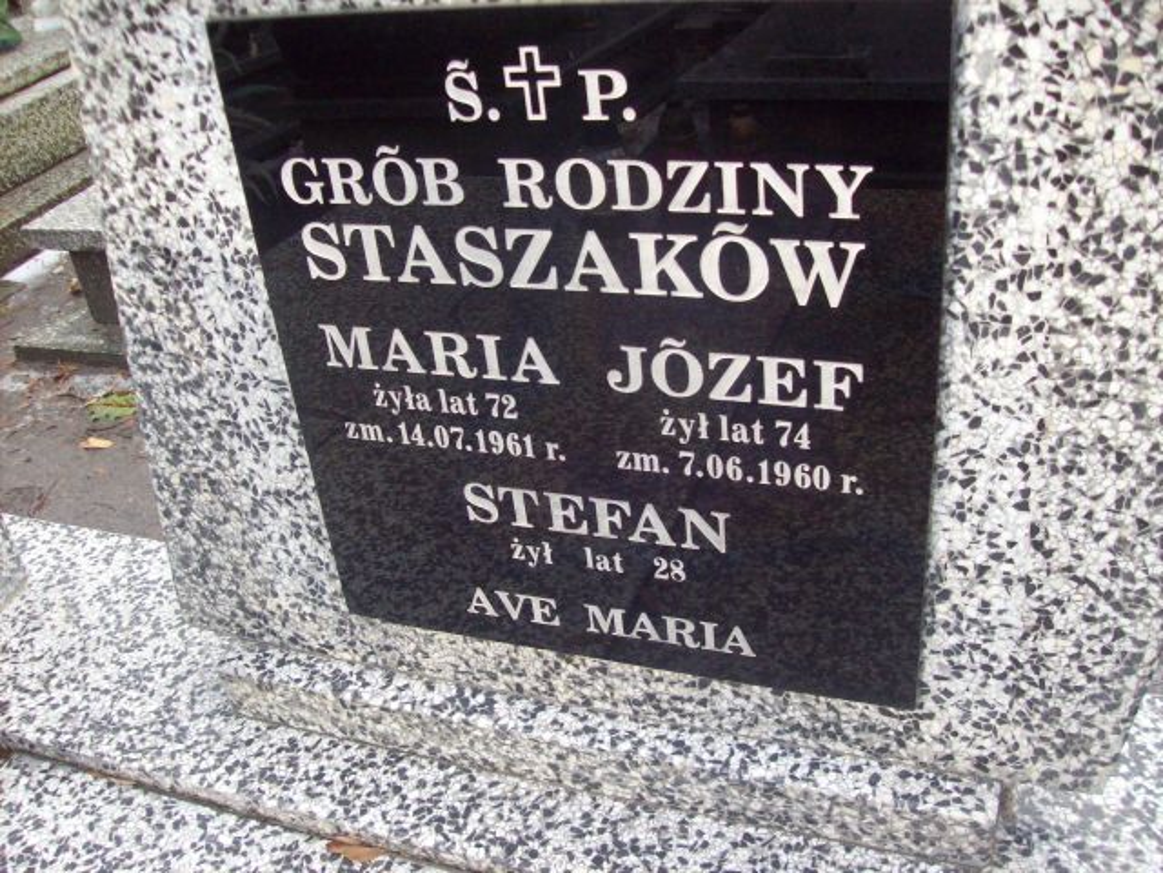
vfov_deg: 39.7
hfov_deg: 51.4
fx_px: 1209
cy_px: 436
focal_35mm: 36
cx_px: 582
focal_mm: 6
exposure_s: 1/132
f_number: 2.7
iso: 200
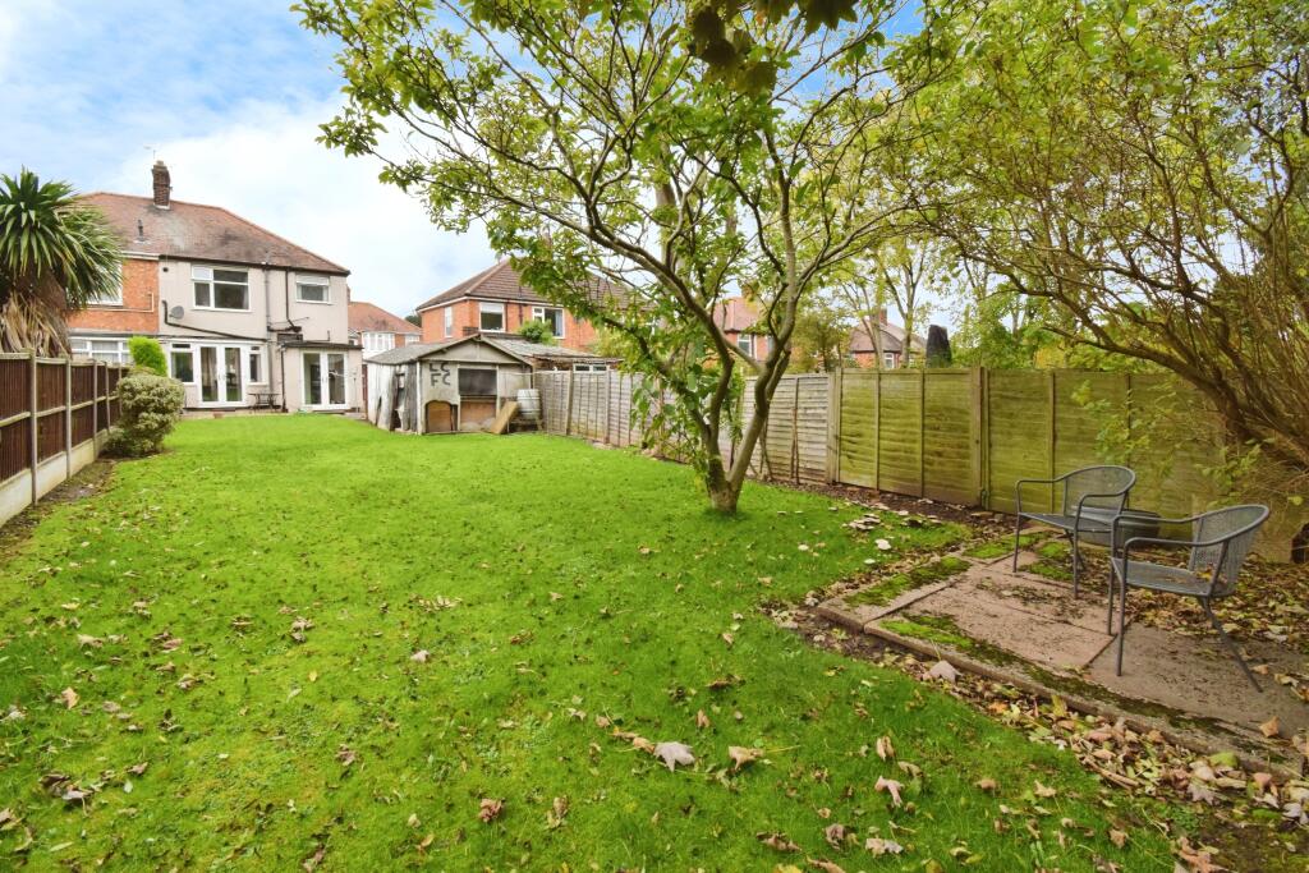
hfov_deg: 100.4
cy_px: 436
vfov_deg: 77.3
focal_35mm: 15
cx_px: 654
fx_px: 545
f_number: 8
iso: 1000
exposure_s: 1/200
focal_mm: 10
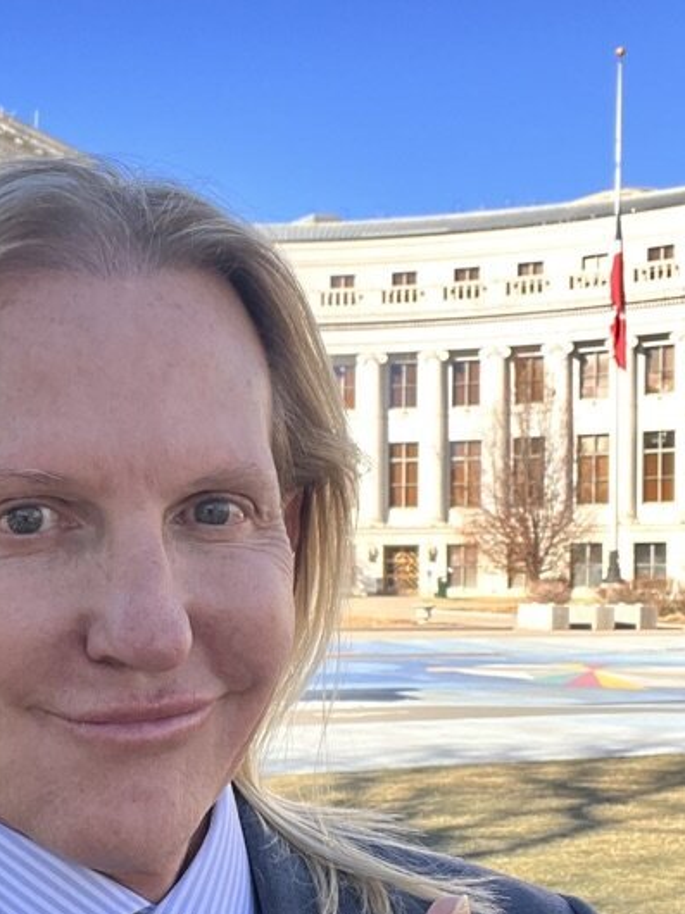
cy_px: 593
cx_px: 105
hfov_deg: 24.7
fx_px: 1532
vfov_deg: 33.0
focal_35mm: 58
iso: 32
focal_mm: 2.71
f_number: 2.2
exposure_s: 1/183
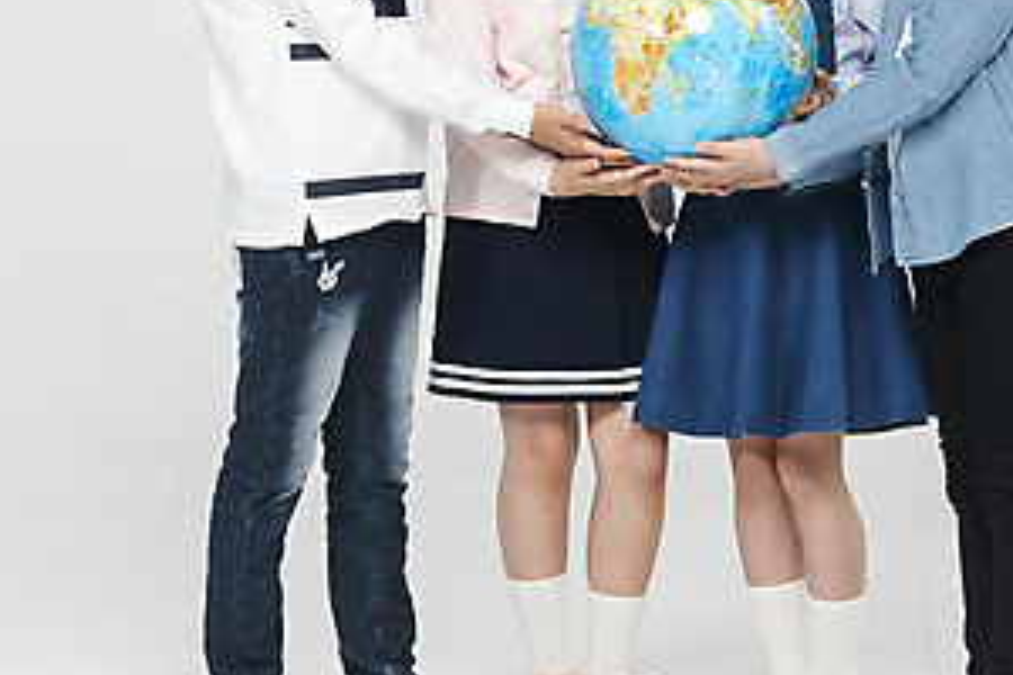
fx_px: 3658
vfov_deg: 10.5
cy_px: 169
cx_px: 680
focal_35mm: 130
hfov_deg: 15.7
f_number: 20
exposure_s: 1/125
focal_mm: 65
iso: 100
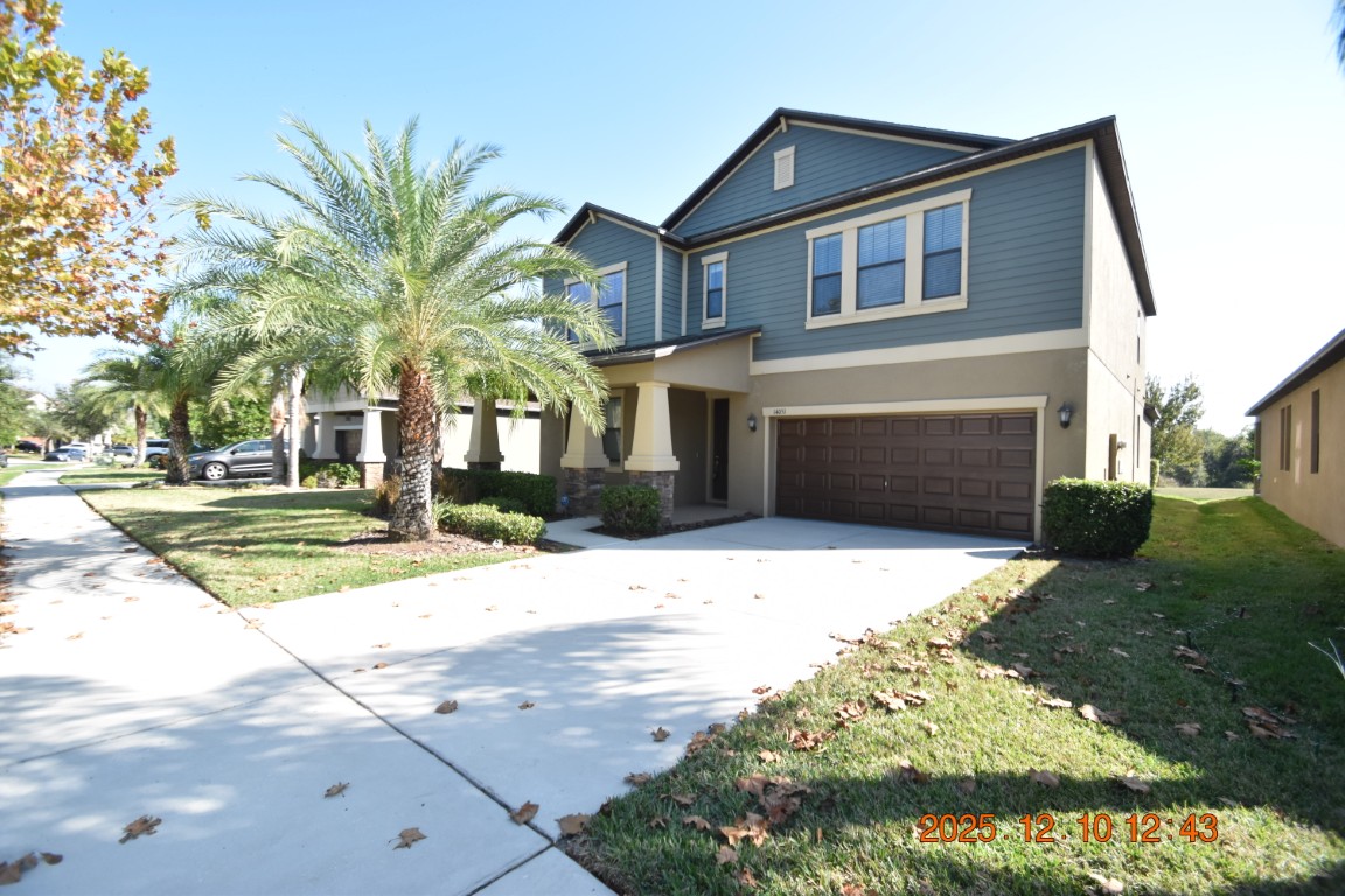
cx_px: 672
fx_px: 560
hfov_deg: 100.4
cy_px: 448
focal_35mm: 15
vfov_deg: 77.3
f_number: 3.5
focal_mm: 10
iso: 800
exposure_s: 1/2000
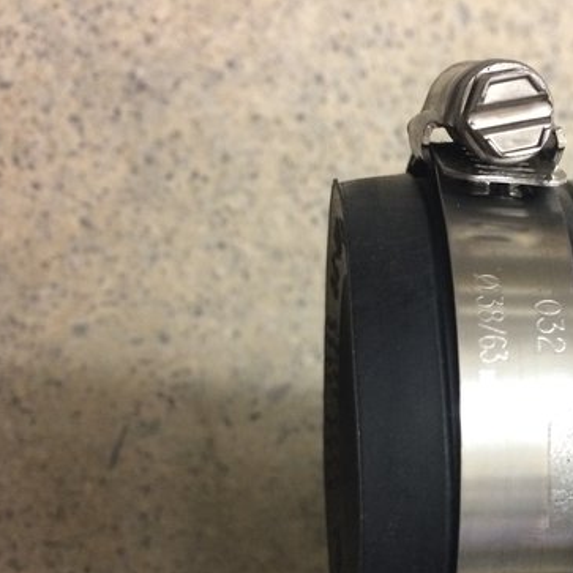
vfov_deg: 29.8
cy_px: 466
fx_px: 1049
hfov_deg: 29.4
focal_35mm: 56
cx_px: 510
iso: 200
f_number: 2.2
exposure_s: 1/30
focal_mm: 4.15
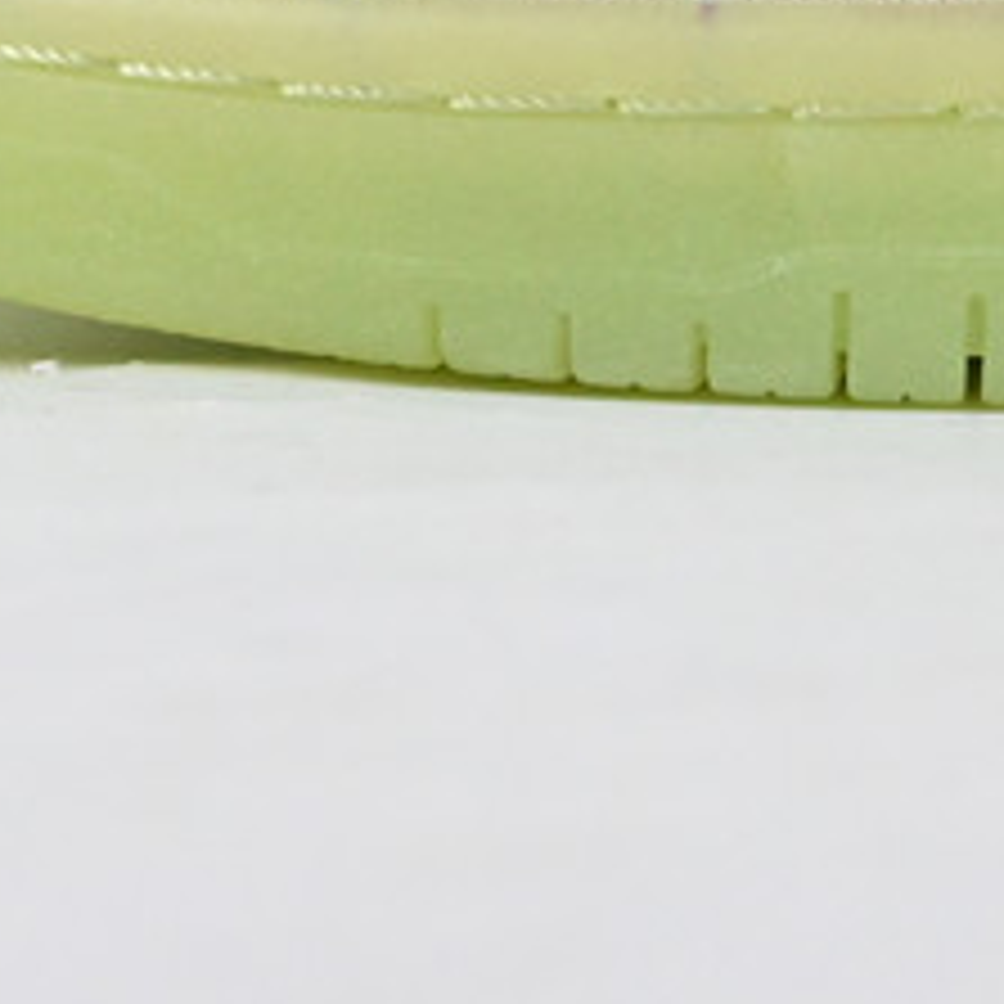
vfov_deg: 6.6
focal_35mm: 261
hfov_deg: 6.6
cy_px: -716
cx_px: 1837
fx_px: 8565
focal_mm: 38
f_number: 9
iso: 1250
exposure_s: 1/125
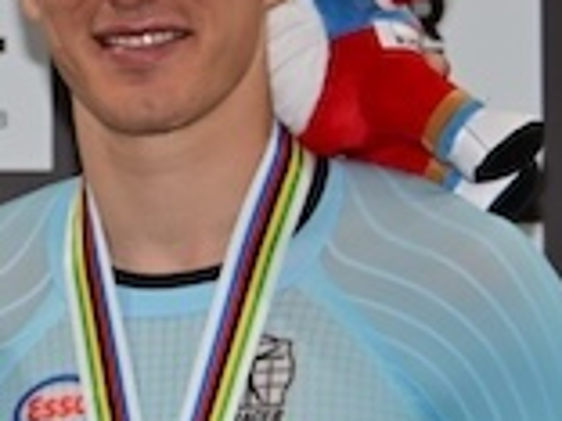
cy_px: 394
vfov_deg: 2.0
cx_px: -519
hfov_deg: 2.7
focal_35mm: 741
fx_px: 12030
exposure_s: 1/160
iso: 800
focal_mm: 150
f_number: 7.1
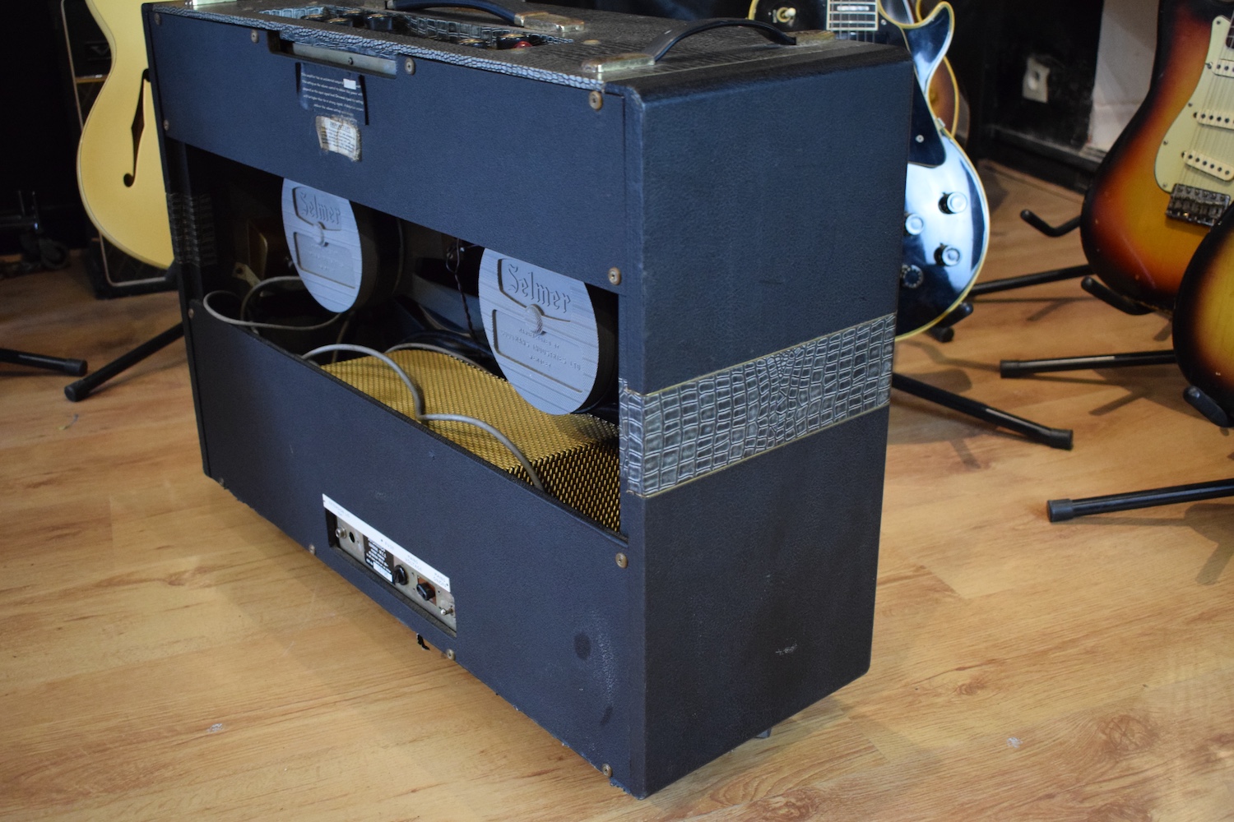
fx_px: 1337
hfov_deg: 49.6
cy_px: 411
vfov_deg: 34.2
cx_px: 617
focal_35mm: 39
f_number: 4
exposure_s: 1/60
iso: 3200
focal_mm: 26
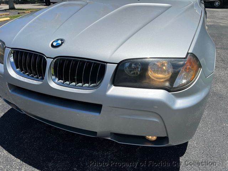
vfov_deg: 53.1
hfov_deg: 67.3
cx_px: 114
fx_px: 171
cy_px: 86
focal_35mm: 26
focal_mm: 5.7
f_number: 1.5
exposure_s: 1/8696
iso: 50
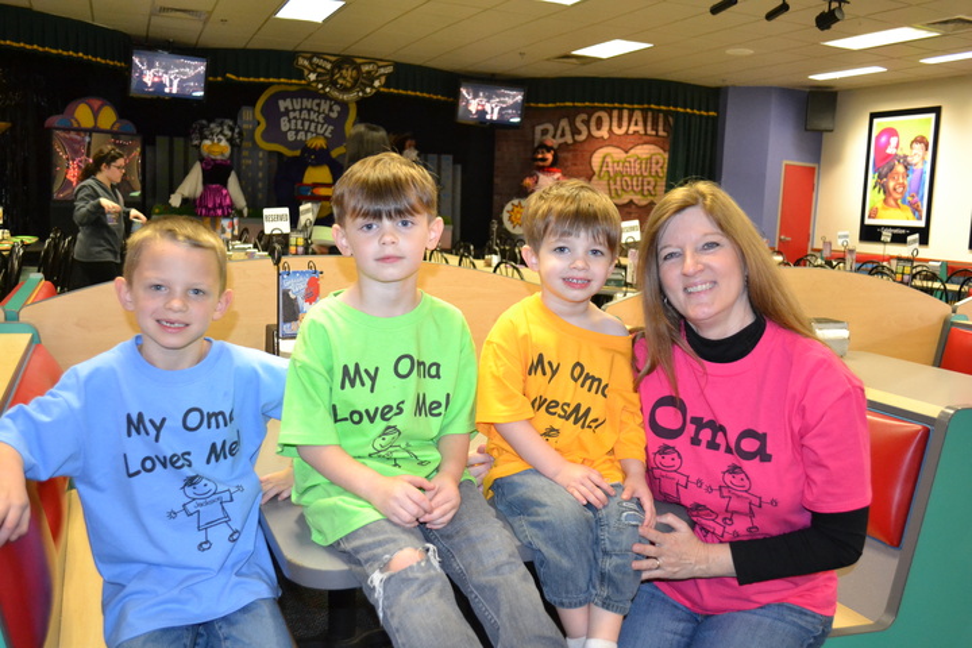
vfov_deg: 40.0
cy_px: 324
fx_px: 891
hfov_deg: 57.2
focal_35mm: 33
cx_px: 486
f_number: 3.8
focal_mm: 22
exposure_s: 1/60
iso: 2500
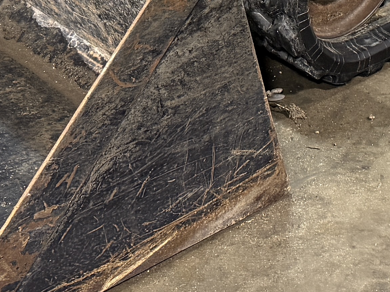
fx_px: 1329
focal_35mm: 118
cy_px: -266
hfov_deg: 16.7
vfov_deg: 11.5
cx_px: 253
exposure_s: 1/60
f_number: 1.78
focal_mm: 6.76
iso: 250
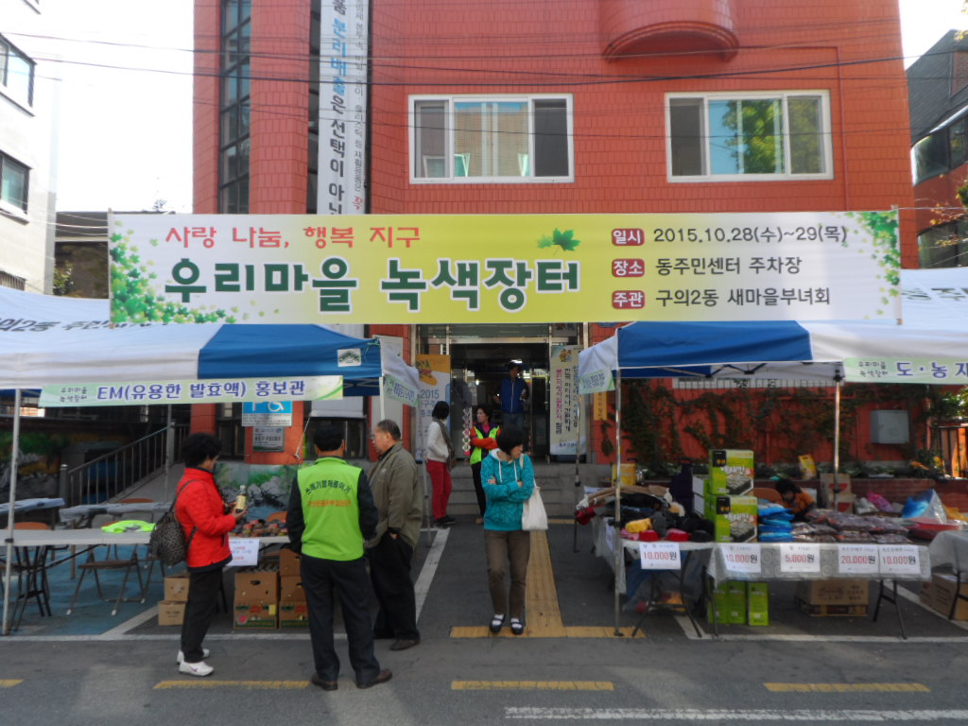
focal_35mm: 28
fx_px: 783
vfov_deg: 49.7
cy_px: 363
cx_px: 484
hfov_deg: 63.4
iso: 80
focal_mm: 4.9
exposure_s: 1/250
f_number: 3.1
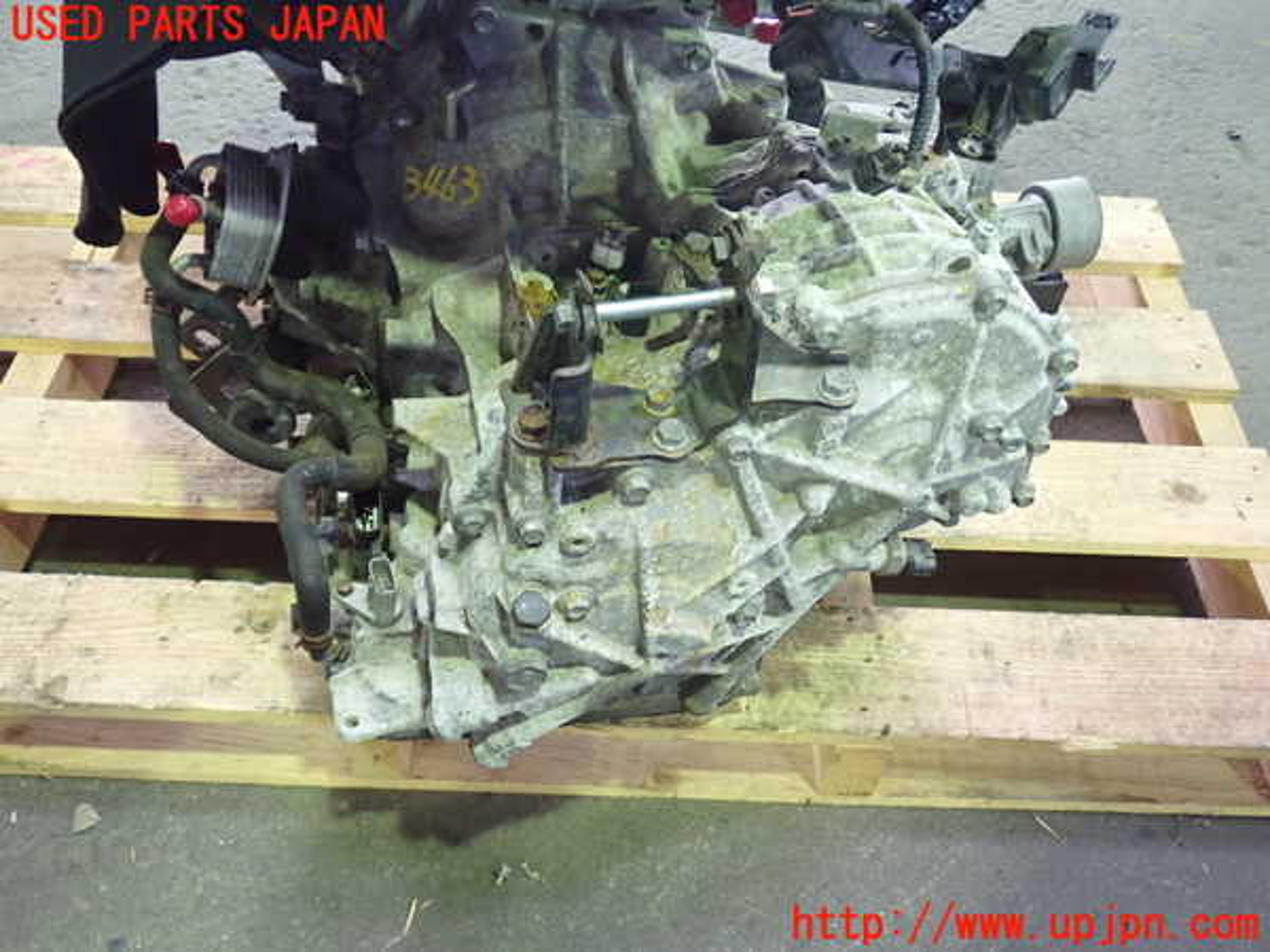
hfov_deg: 60.0
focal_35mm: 30
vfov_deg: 46.8
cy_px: 476
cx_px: 635
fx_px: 1101
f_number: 2.3
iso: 800
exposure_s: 1/30
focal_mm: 5.4
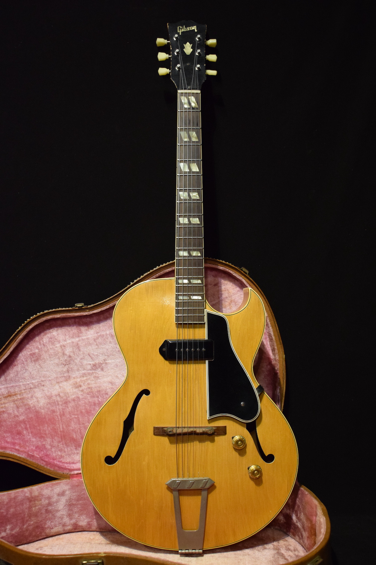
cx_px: 188
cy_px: 282
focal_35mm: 45
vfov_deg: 43.6
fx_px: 705
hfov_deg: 29.9
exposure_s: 1/30
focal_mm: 30
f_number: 4.2
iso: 2500
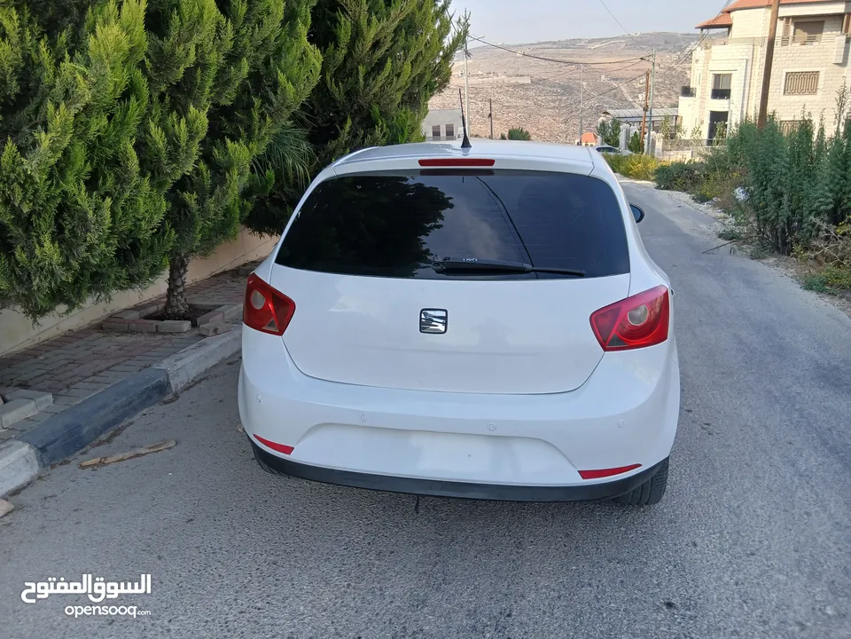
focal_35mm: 26
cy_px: 320
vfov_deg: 53.1
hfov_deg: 67.3
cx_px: 426
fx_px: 639
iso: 20
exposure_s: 1/201
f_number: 1.8
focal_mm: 3.98
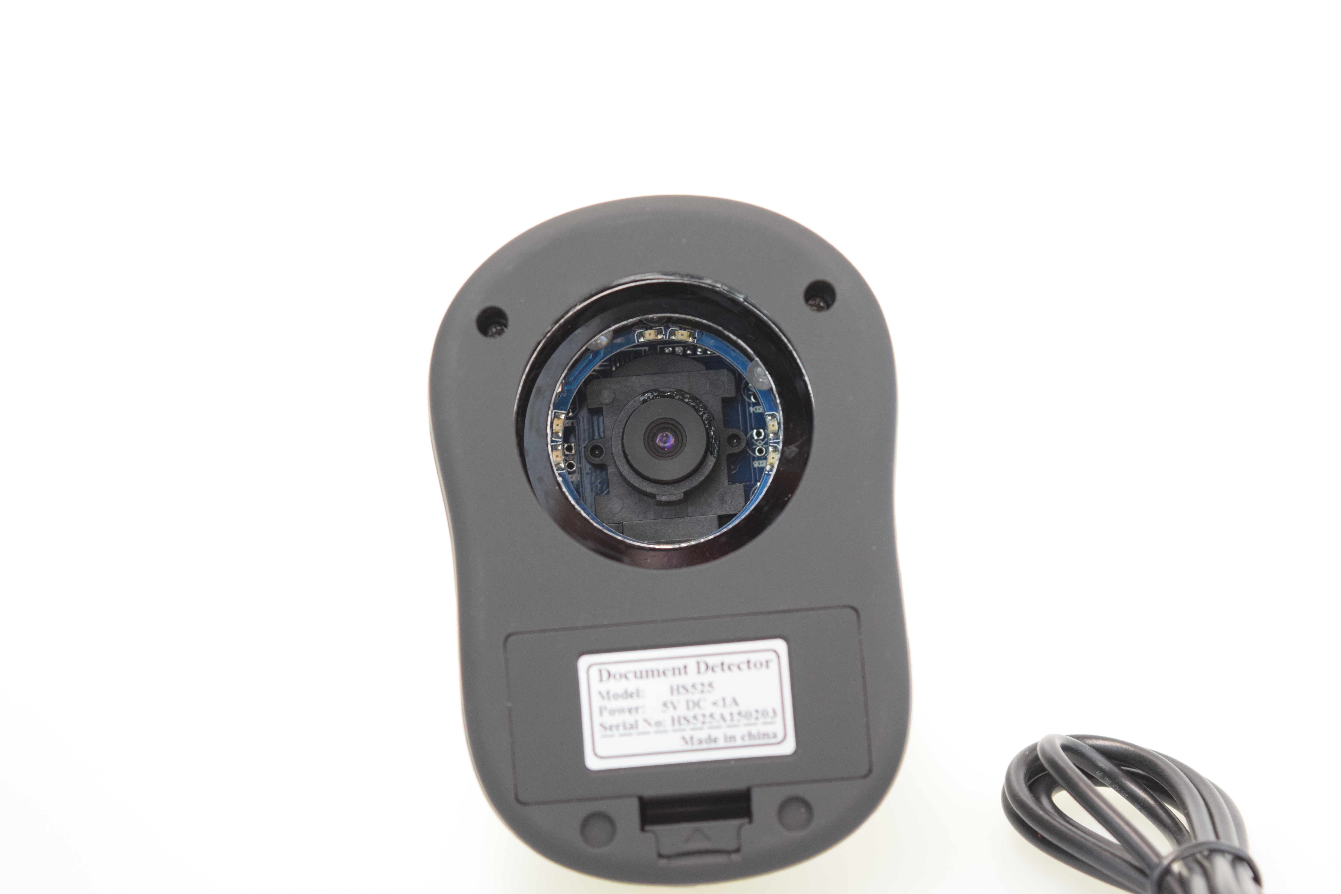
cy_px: 447
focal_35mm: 82
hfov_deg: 24.6
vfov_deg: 16.6
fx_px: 3073
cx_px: 670
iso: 1250
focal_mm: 55
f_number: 5.6
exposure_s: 1/100
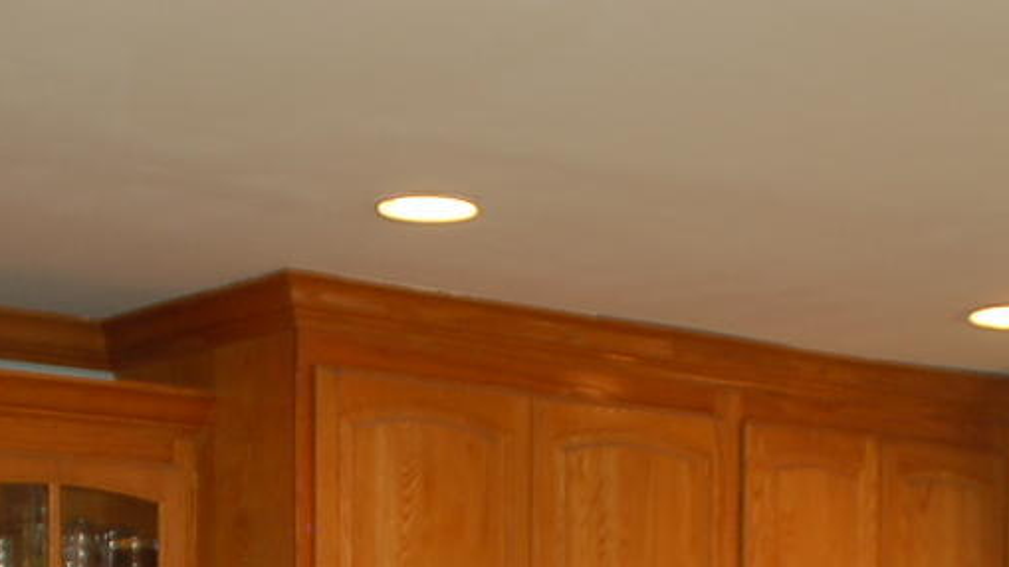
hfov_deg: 20.9
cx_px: 406
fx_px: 2728
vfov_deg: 11.2
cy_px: 975
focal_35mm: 102
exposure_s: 1/60
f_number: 3.8
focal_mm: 22
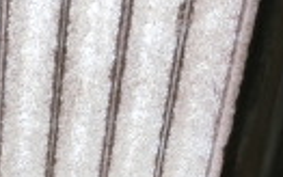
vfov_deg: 9.0
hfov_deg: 15.7
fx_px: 995
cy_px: 445
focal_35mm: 129
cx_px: -30
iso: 100
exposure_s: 1/125
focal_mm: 4.5
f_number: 3.5
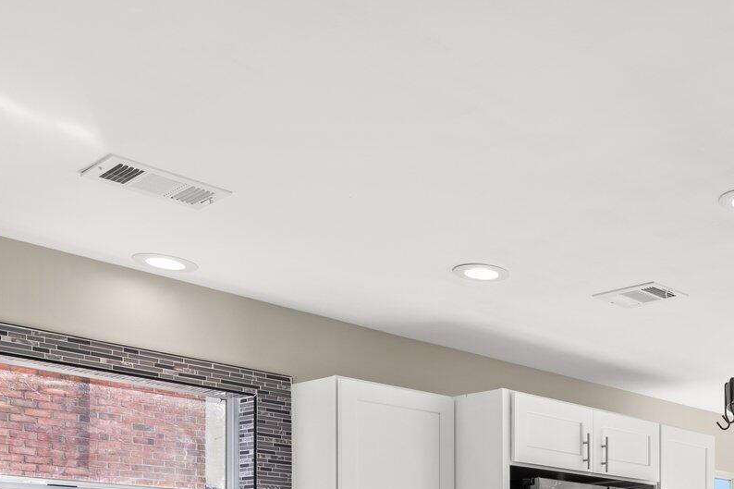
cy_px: 592
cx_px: 756
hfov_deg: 35.9
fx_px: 999
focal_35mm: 49
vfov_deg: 24.8
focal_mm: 19
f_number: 8
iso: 500
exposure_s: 1/40
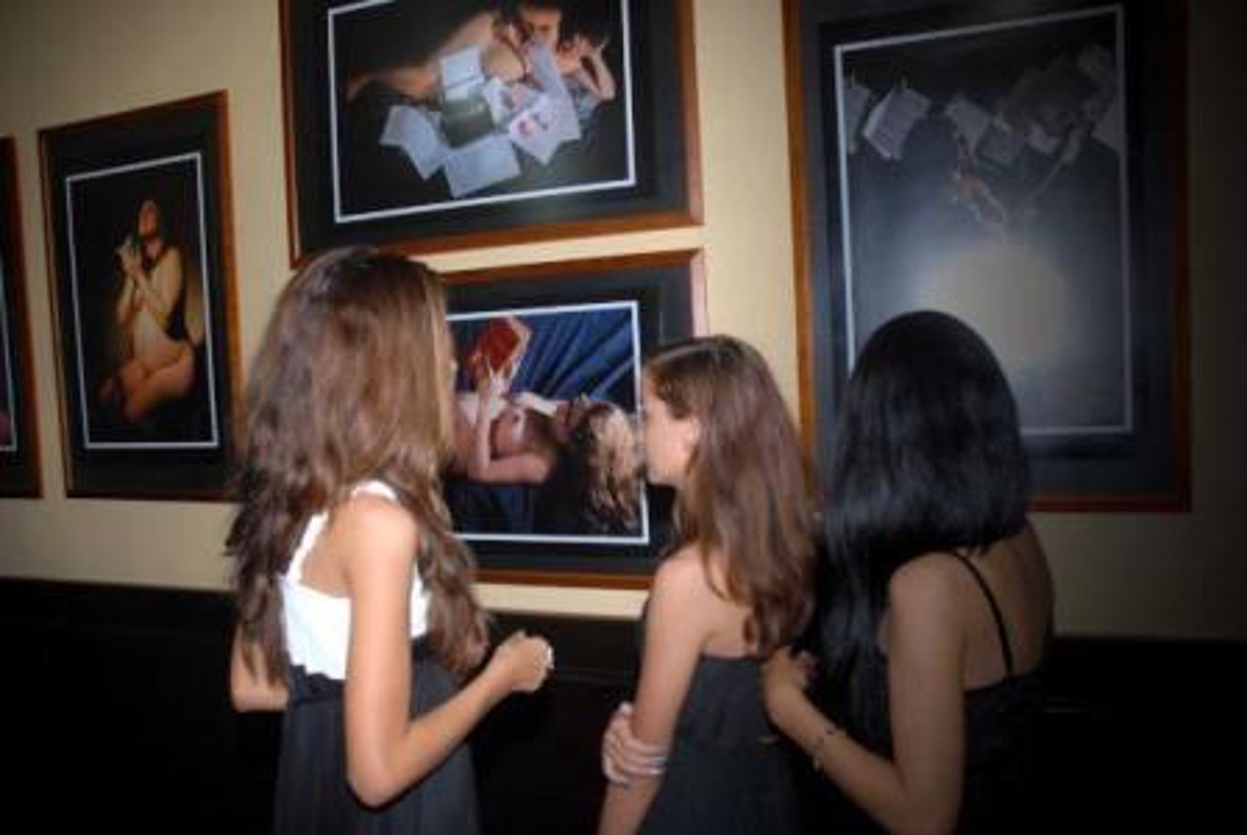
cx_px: 624
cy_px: 418
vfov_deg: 48.1
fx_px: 936
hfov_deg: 67.3
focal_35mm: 27
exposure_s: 1/60
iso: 500
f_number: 6.3
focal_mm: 18
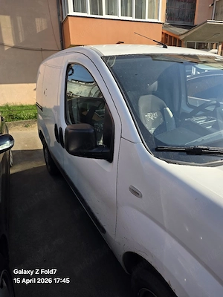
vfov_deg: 73.9
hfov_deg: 58.9
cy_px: 148
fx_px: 198
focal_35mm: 23
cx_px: 112
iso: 80
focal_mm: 6.25
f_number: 1.7
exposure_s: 1/3333
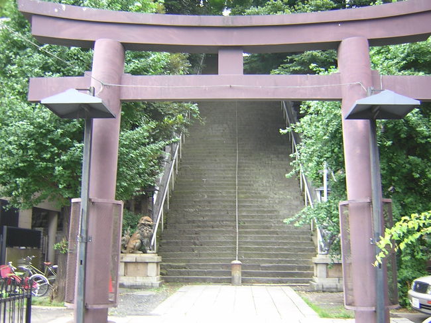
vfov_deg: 39.6
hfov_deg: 51.4
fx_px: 448
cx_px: 216
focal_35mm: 36
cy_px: 162
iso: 100
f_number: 2.6
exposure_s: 1/23.5
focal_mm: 4.7
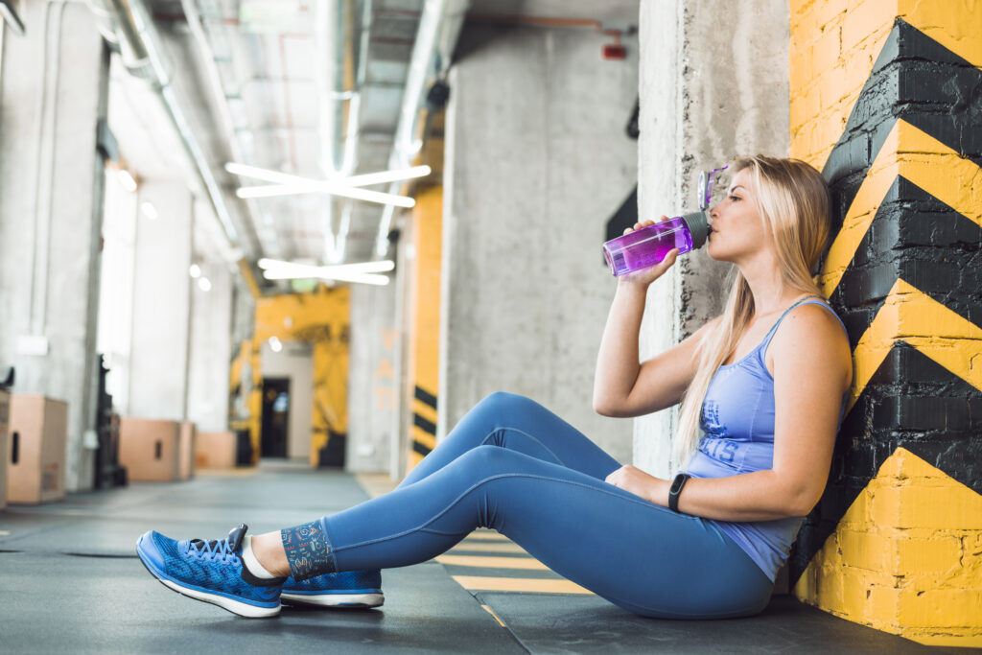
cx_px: 491
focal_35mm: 50
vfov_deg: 27.0
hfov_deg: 39.6
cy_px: 328
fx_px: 1364
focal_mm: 50
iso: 320
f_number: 2.8
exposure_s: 1/100
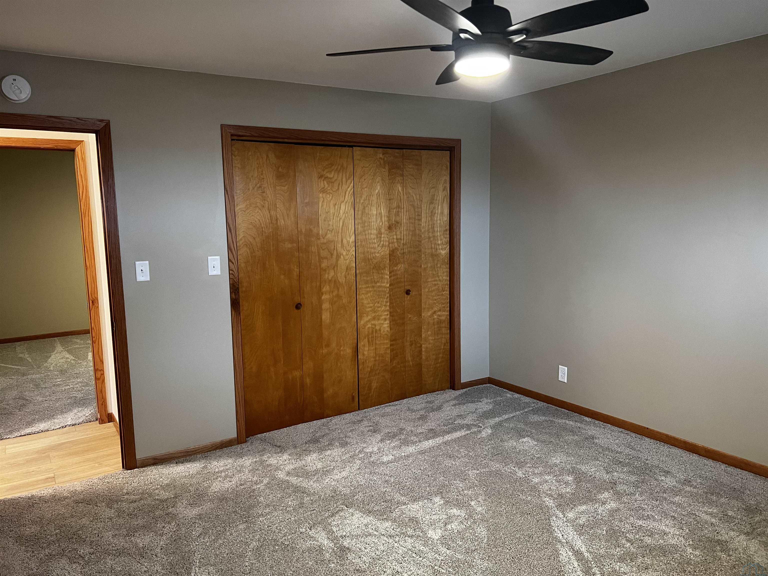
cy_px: 288
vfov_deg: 53.1
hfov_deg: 67.3
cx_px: 384
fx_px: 577
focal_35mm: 26
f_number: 1.5
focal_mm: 5.7
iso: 320
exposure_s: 1/60
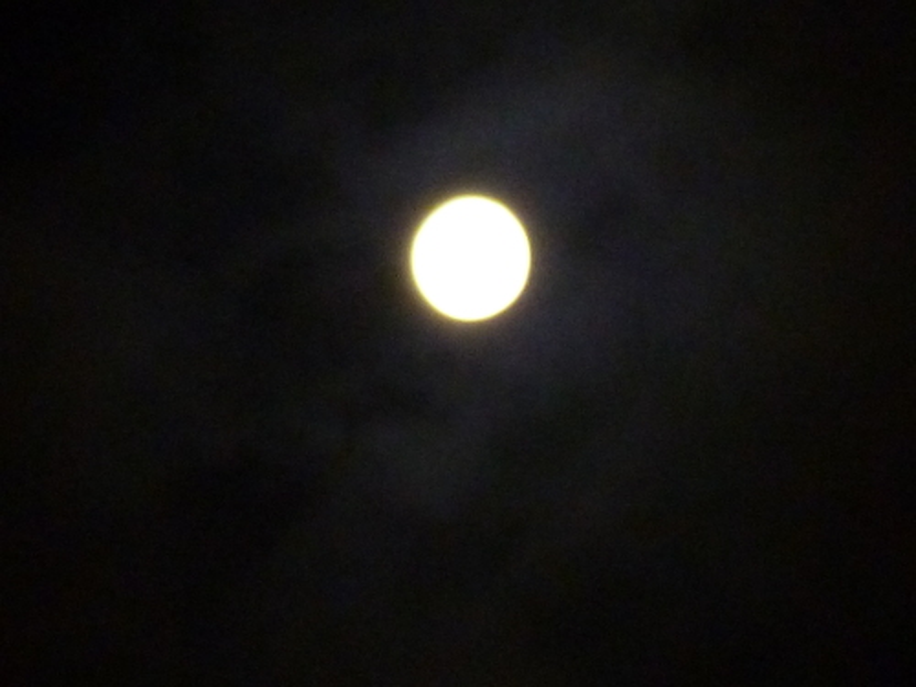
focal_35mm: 432
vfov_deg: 3.4
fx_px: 11431
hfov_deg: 4.6
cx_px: 458
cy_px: 344
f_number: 6.4
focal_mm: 21.5
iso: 400
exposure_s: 1/8
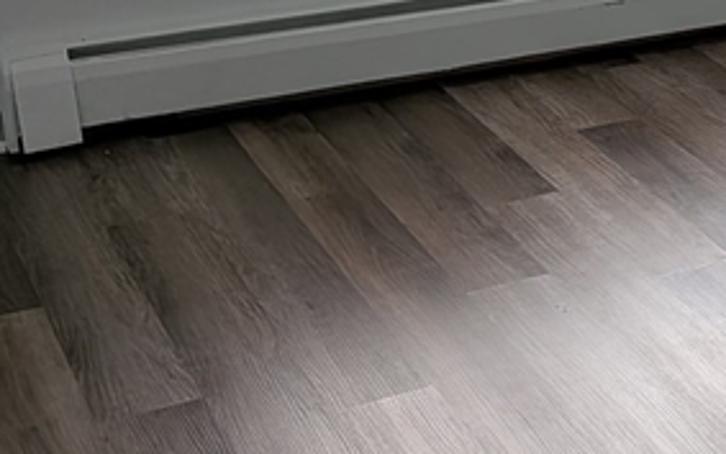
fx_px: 1821
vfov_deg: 13.9
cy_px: -31
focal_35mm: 92
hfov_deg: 20.3
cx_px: 985
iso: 35
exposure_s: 1/82.5
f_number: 1.7
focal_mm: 4.53
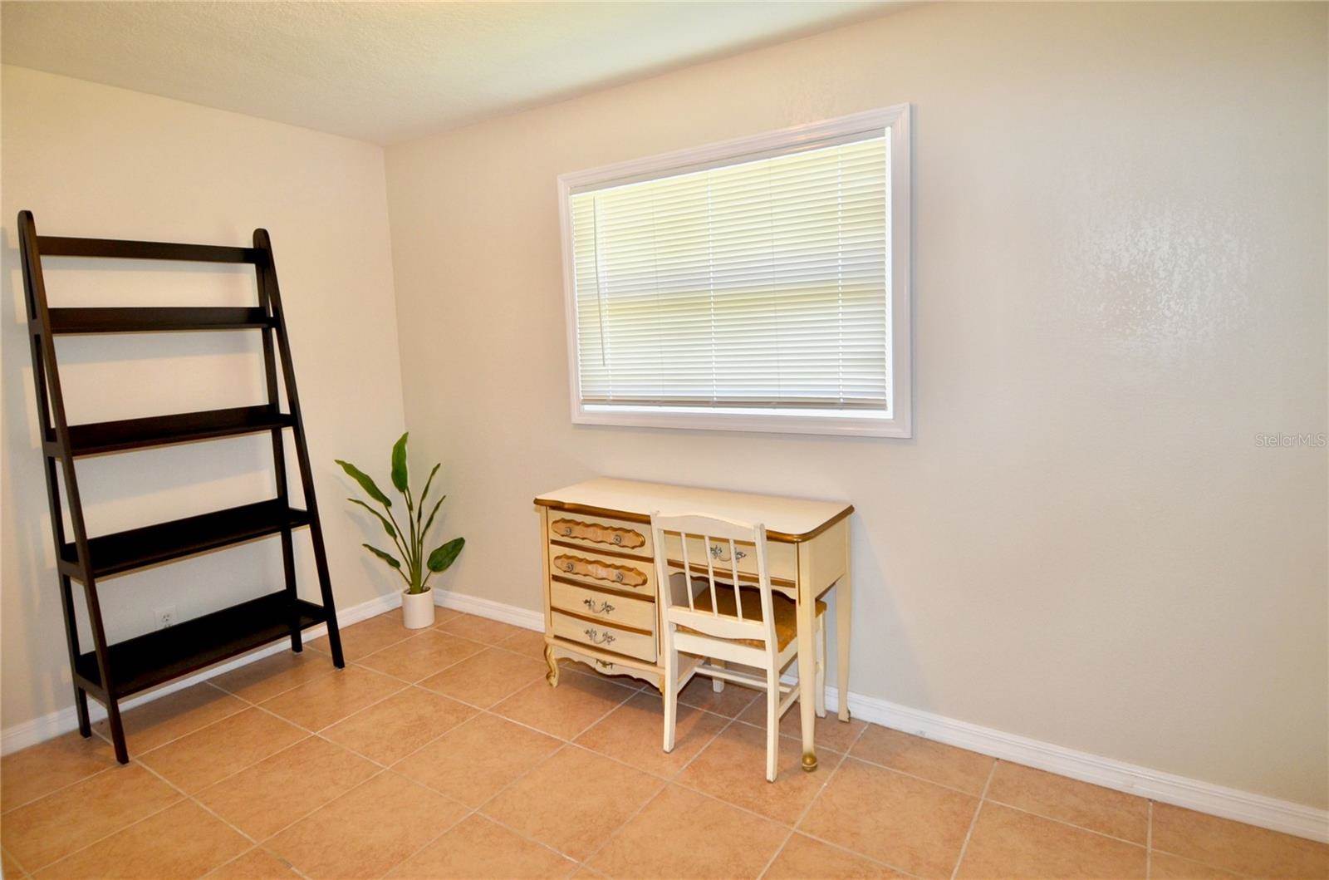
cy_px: 440
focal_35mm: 18
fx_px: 663
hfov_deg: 90.1
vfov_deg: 67.1
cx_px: 664
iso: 400
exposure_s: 1/60
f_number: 4
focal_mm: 12
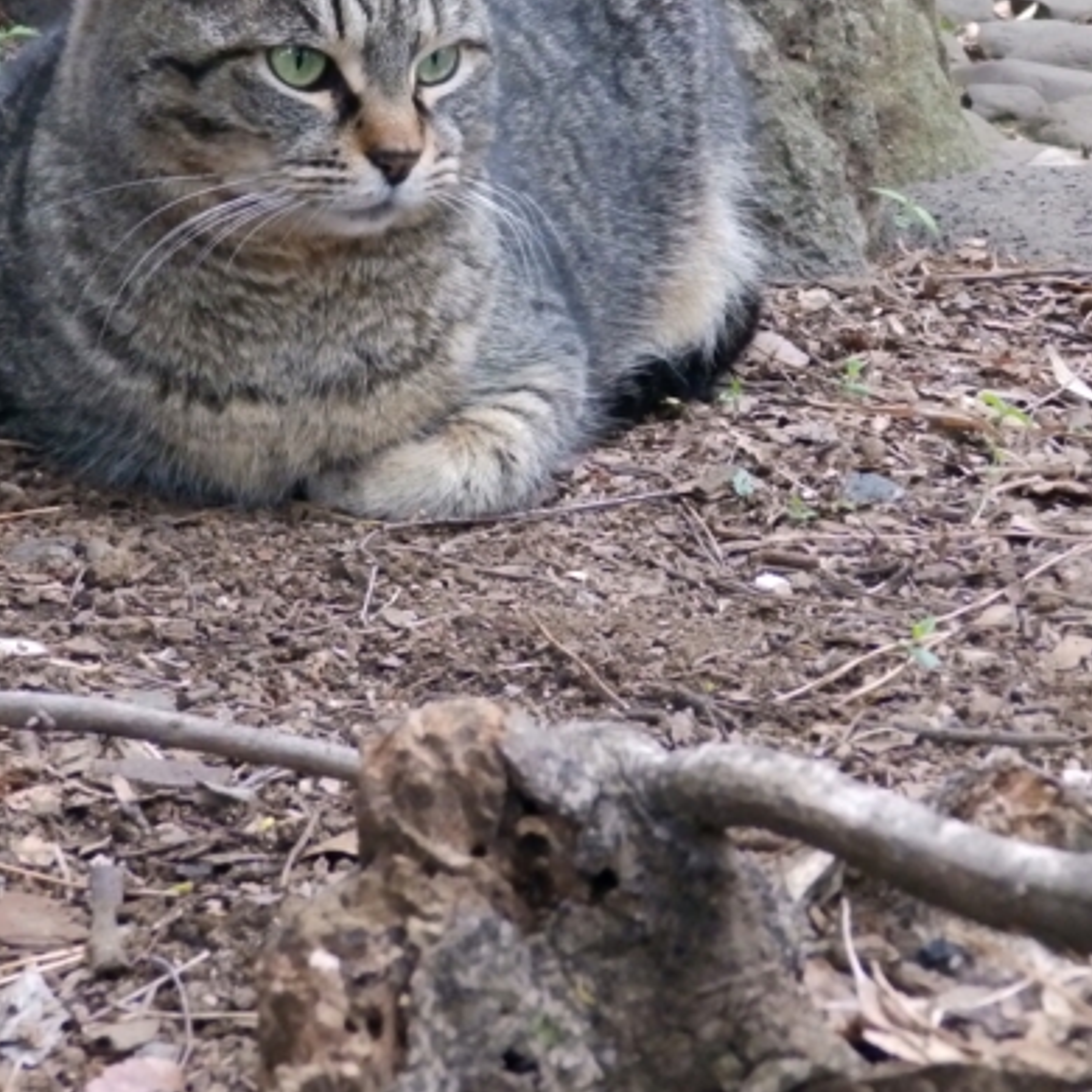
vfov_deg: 18.0
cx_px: 392
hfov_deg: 18.1
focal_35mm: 96
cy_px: 280
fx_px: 3426
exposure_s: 1/40
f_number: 4.4
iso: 800
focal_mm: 9.6
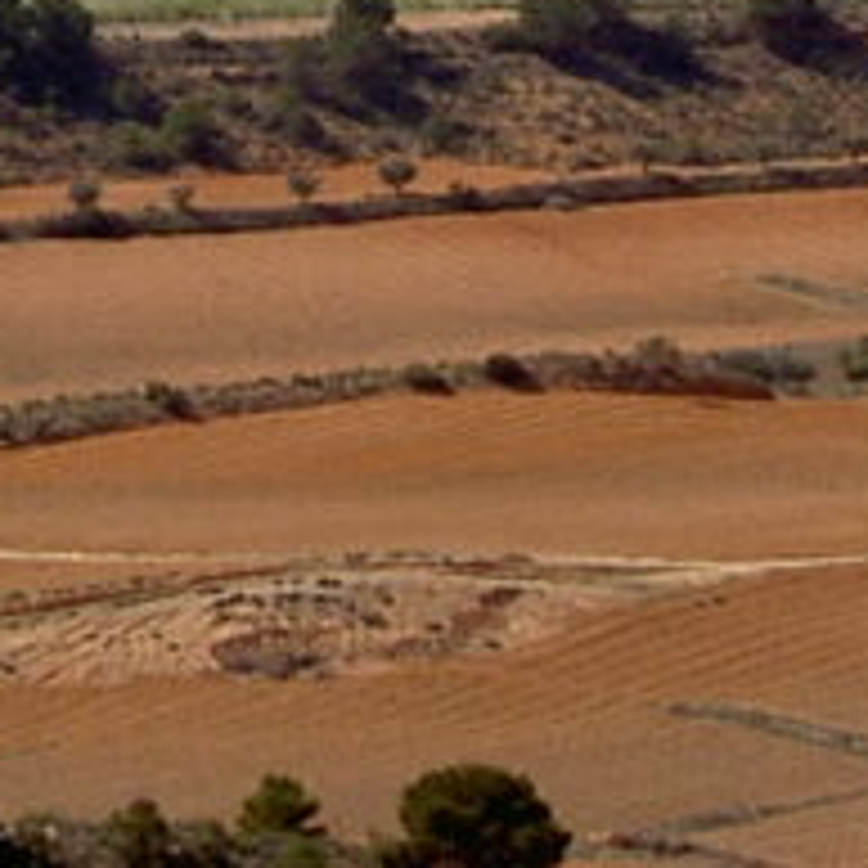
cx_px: -144
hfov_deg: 3.2
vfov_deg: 3.2
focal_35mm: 543
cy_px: -787
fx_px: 15405
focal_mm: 24
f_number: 8.3
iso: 100
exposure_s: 1/370
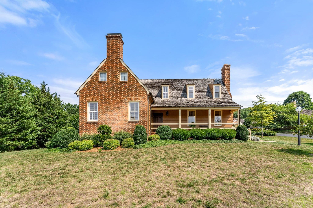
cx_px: 156
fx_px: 122
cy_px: 104
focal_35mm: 14
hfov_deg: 104.3
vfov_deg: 81.2
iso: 250
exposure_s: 1/320
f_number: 13
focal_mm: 14
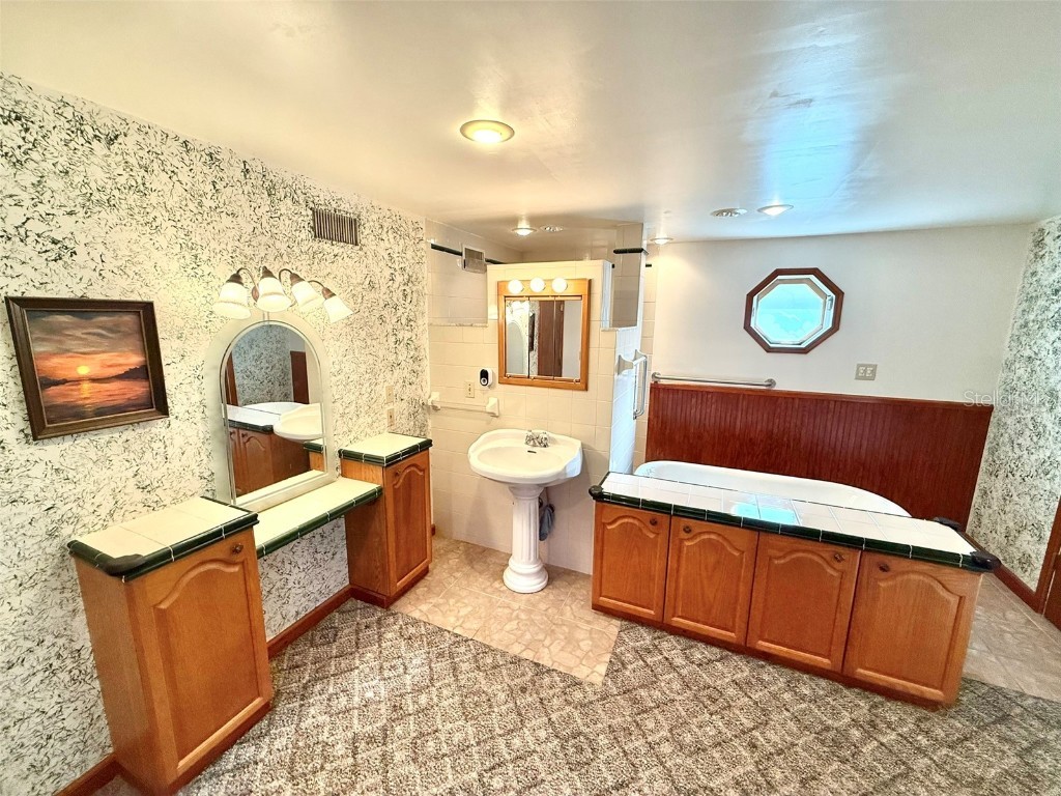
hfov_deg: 102.1
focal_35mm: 14
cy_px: 398
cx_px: 530
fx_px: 429
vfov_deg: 85.7
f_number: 2.2
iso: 160
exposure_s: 1/120
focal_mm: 2.22
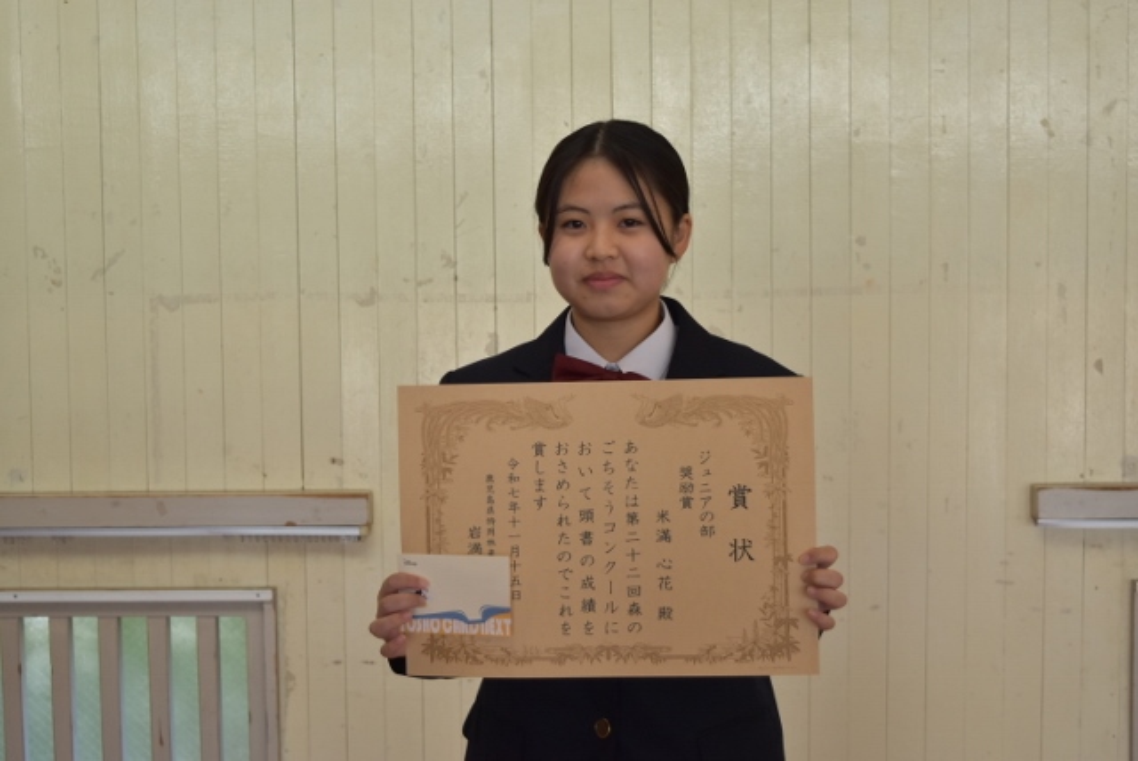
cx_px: 569
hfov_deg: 37.8
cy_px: 380
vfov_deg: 25.8
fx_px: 1661
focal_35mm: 52
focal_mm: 35
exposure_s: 1/125
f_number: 5.6
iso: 400
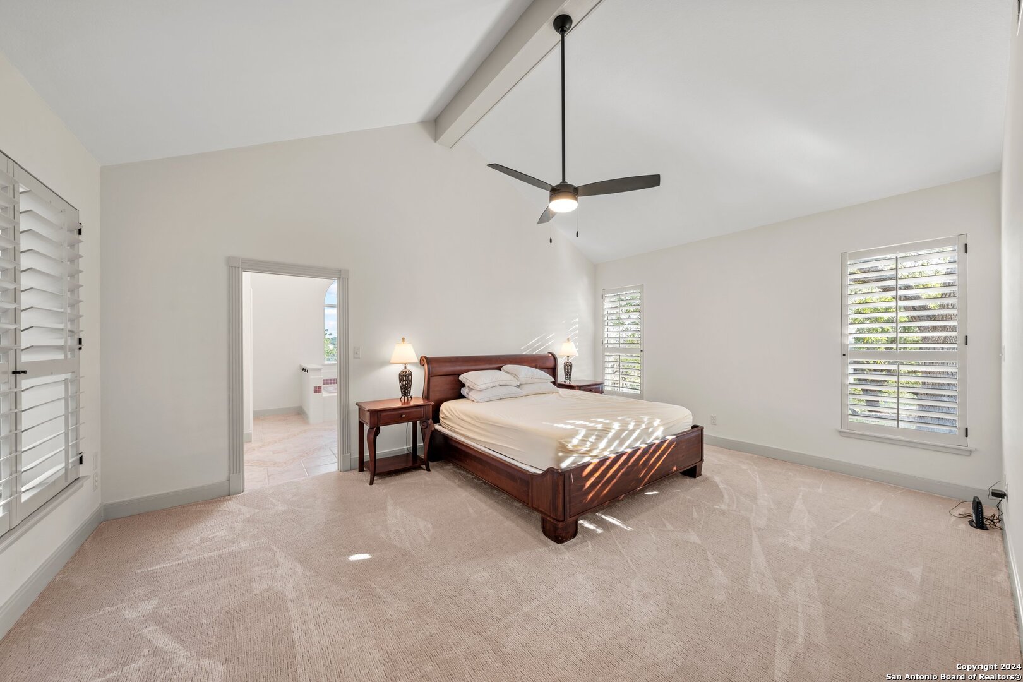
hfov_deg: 112.6
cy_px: 341
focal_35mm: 12
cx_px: 512
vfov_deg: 90.0
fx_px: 341
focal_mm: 12
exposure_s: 1/6
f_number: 8
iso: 100
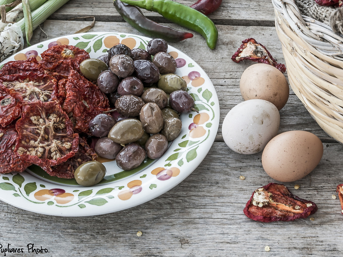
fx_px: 753
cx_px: 283
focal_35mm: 76
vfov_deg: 19.2
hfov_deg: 25.2
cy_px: 60
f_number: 16
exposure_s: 8
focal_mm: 42
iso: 100
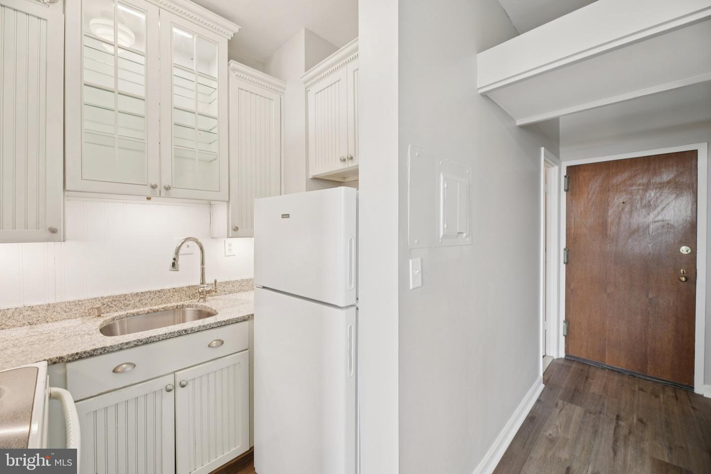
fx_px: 276
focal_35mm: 14
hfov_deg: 104.3
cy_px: 237
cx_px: 356
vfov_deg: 81.2
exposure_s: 1/6
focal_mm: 14
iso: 400
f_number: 8
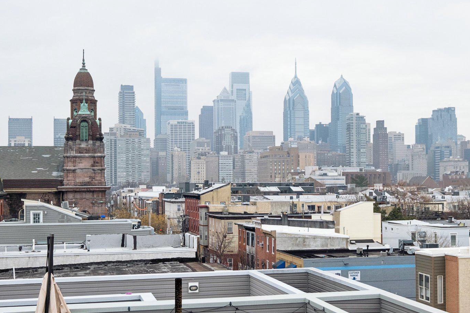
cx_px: 261
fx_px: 705
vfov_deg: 25.0
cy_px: 126
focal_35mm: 54
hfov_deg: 36.8
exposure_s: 1/450
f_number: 8
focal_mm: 24
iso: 250
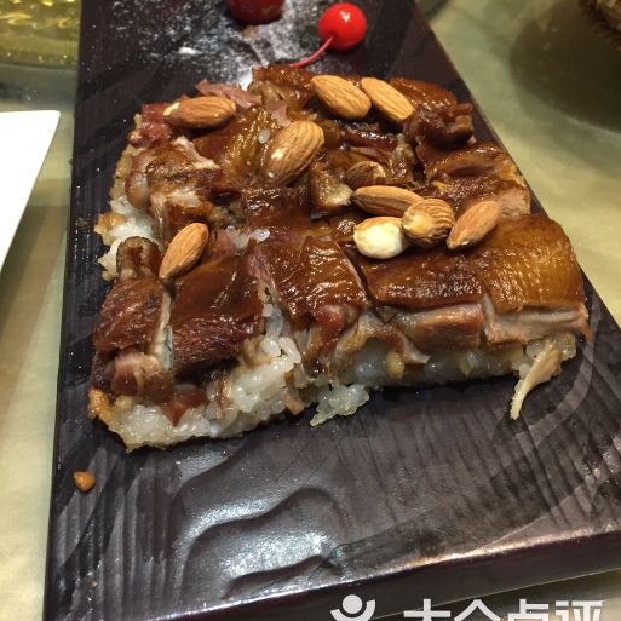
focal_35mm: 35
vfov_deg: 47.1
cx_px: 317
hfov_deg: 47.2
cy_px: 263
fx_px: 710
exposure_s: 1/20
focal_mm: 4.15
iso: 250
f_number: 2.2
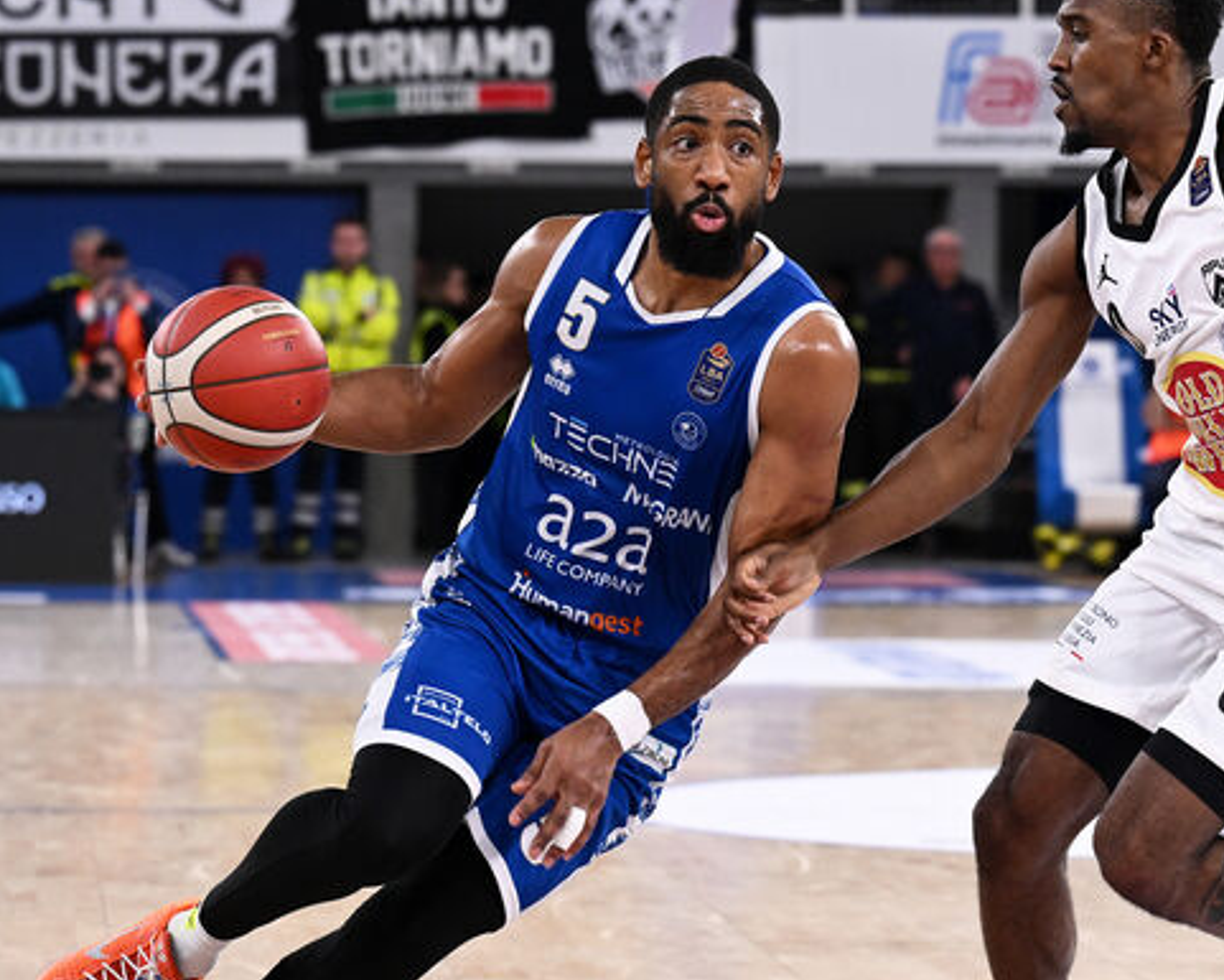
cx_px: 590
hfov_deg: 11.2
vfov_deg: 9.0
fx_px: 6232
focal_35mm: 172
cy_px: 551
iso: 2000
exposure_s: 1/1600
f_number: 3.5
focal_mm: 90
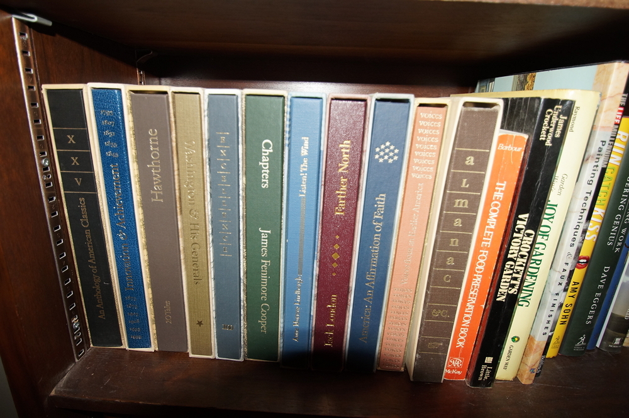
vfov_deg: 63.1
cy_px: 209
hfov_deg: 85.5
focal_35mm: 20
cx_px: 314
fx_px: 340
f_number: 4
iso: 400
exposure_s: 1/60
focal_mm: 13
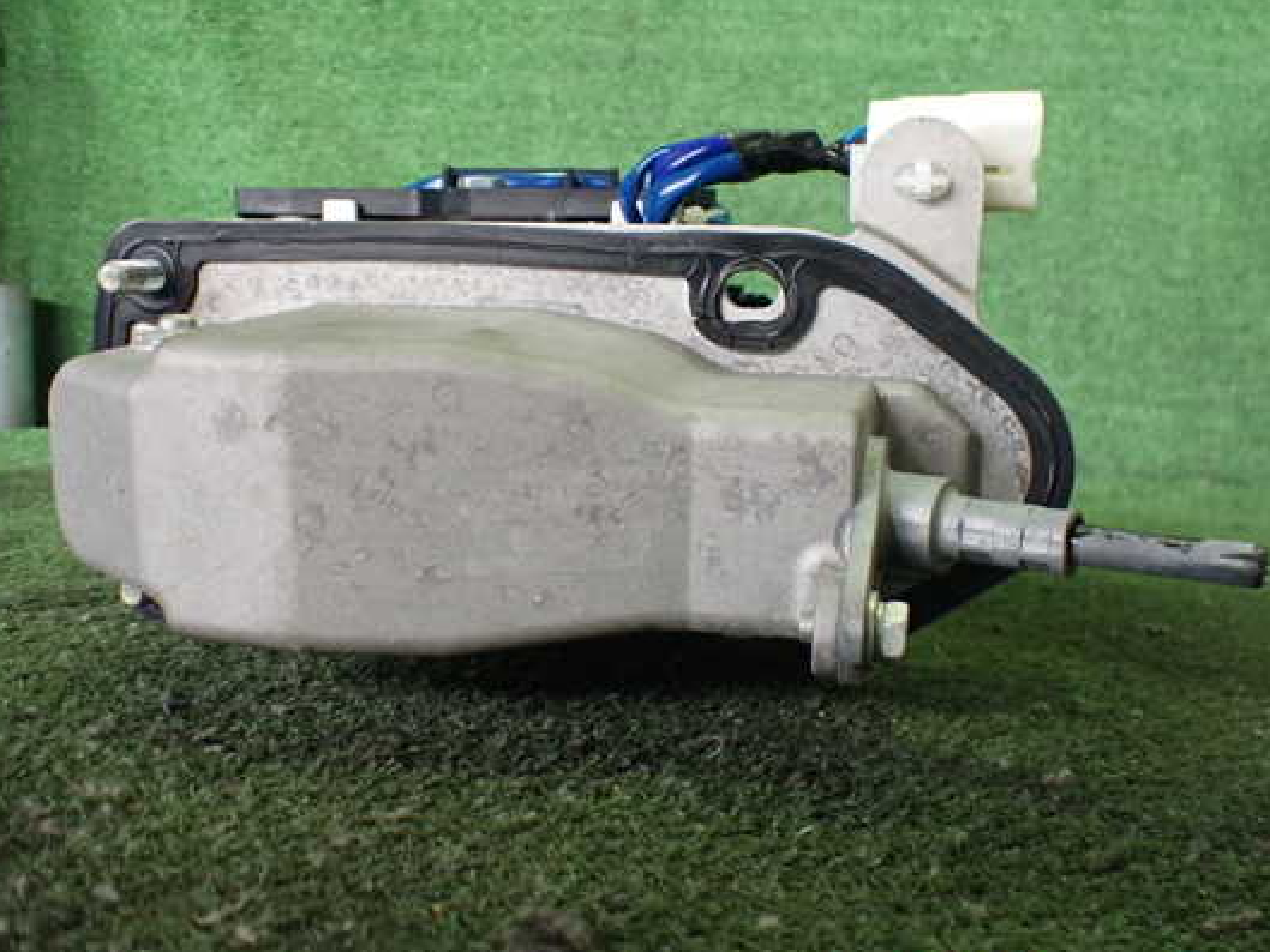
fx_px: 1248
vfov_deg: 41.8
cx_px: 653
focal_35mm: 34
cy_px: 472
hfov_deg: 53.9
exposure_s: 1/125
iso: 800
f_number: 2.3
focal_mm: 5.4
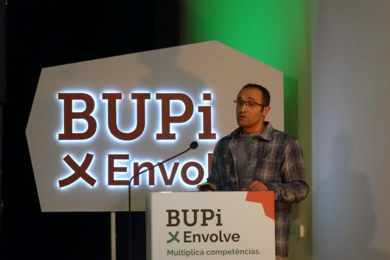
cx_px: 195
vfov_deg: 12.6
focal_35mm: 109
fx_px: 1181
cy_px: 130
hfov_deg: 18.8
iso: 2000
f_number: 4
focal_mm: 40.05
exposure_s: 1/500
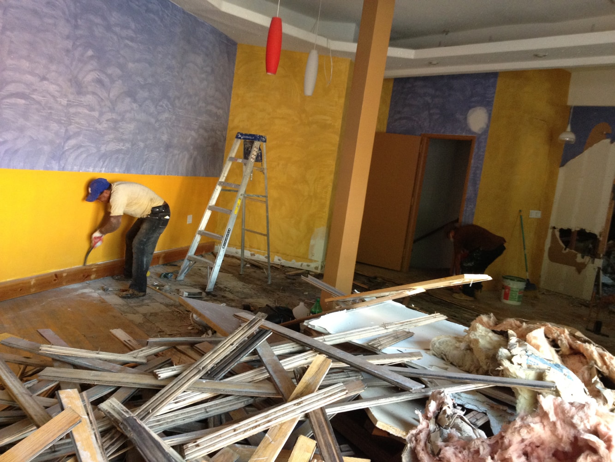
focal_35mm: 35
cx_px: 308
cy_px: 231
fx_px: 622
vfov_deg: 40.7
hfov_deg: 52.6
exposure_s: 1/20
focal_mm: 4.28
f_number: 2.4
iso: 200
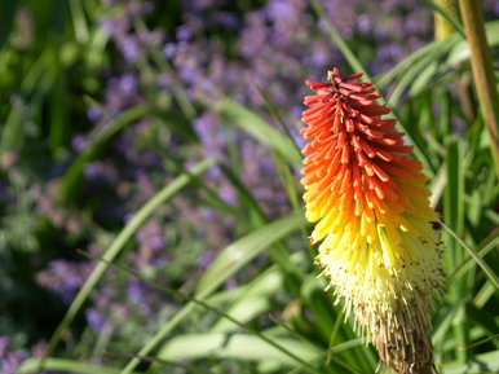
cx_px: 250
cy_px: 187
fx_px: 2449
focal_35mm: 170
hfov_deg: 11.6
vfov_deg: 8.7
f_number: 4.6
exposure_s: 1/320
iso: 50
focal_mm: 43.9
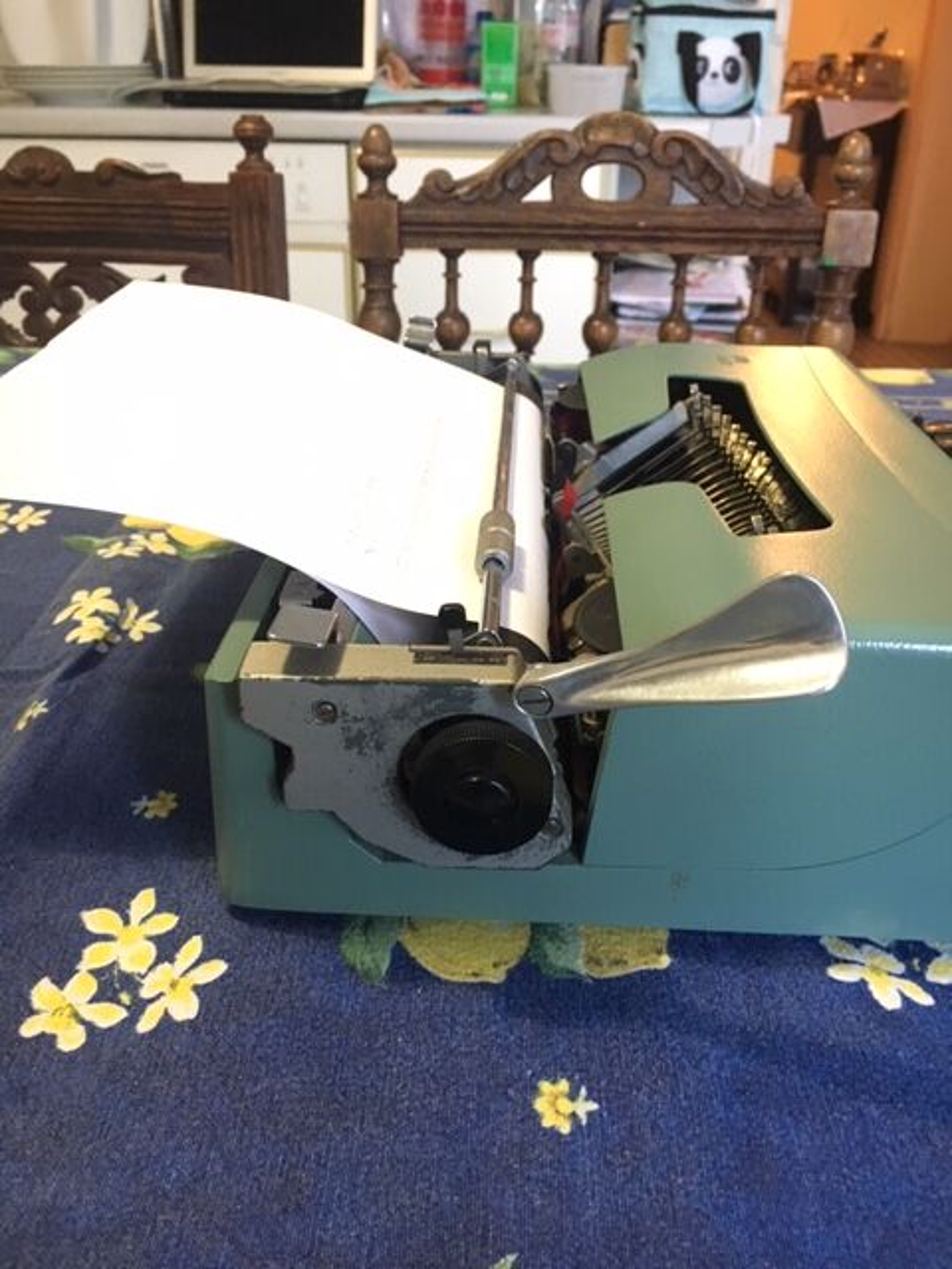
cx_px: 476
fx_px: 1063
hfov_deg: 48.2
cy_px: 634
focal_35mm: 29
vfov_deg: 61.7
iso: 200
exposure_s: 1/17
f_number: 2.2
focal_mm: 4.15
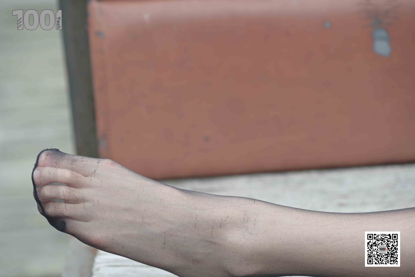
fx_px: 2305
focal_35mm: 200
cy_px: 138
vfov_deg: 6.9
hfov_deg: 10.3
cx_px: 208
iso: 200
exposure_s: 1/320
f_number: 4
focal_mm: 200
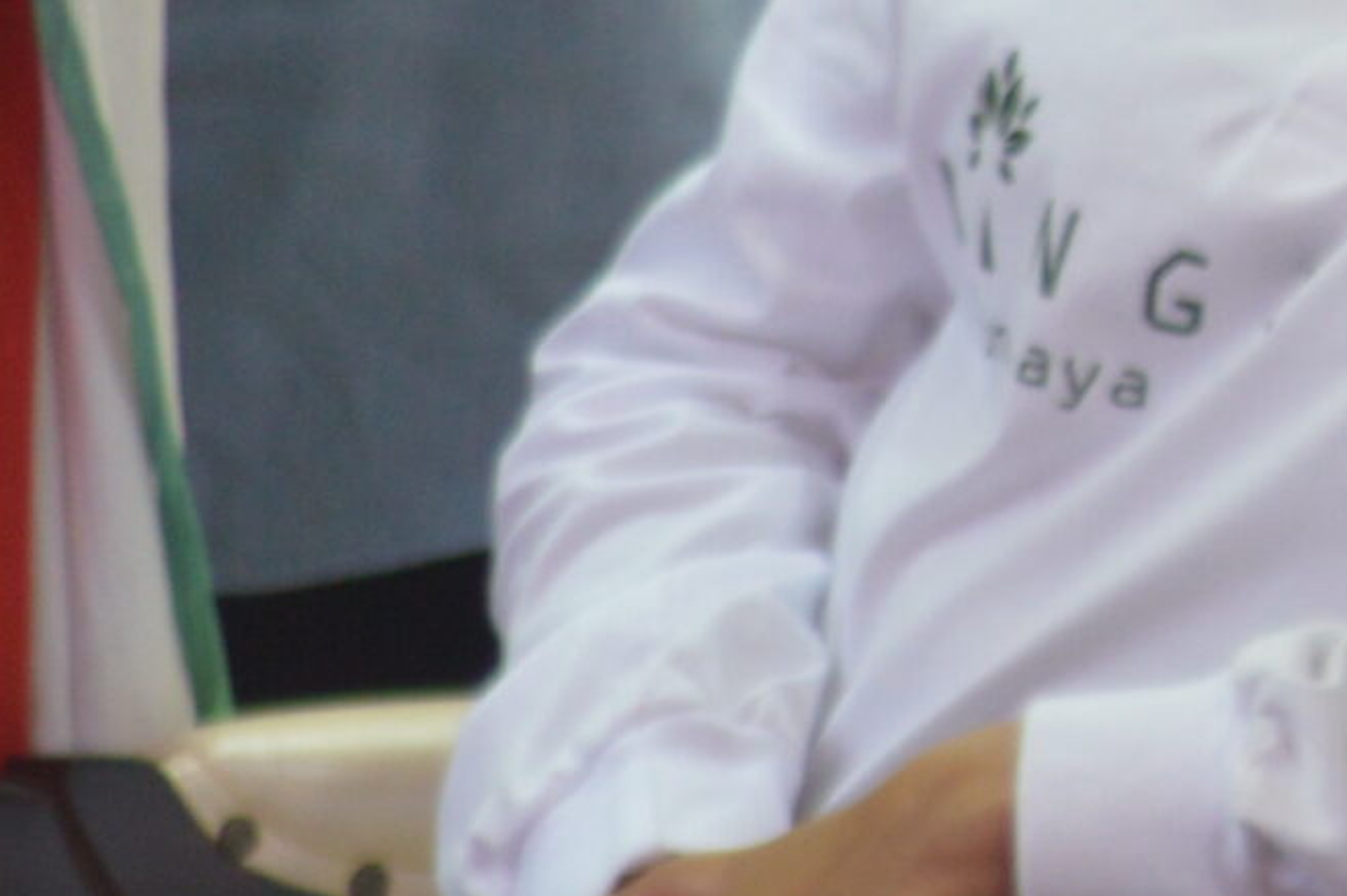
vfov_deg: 1.2
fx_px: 42620
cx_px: 2198
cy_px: -306
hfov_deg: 1.8
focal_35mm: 1140
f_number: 4.8
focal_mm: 195
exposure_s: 1/100
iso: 800
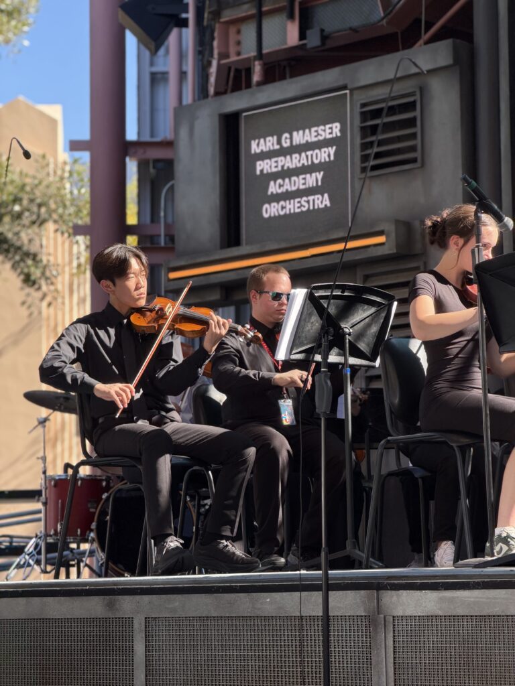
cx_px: 258
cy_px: 343
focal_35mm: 100
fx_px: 1984
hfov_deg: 14.8
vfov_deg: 19.6
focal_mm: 16.89
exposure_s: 1/120
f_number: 2.8
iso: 25
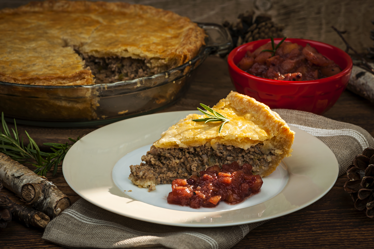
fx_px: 1091
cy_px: 124
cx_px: 187
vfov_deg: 13.0
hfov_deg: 19.5
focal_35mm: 105
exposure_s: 1/80
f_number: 13
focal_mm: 105
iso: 200
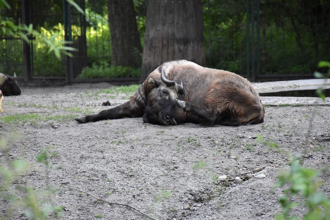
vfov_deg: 6.5
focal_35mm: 210
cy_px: 110
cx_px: 165
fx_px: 1925
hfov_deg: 9.8
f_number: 5.6
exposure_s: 1/500
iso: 4500
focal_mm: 140
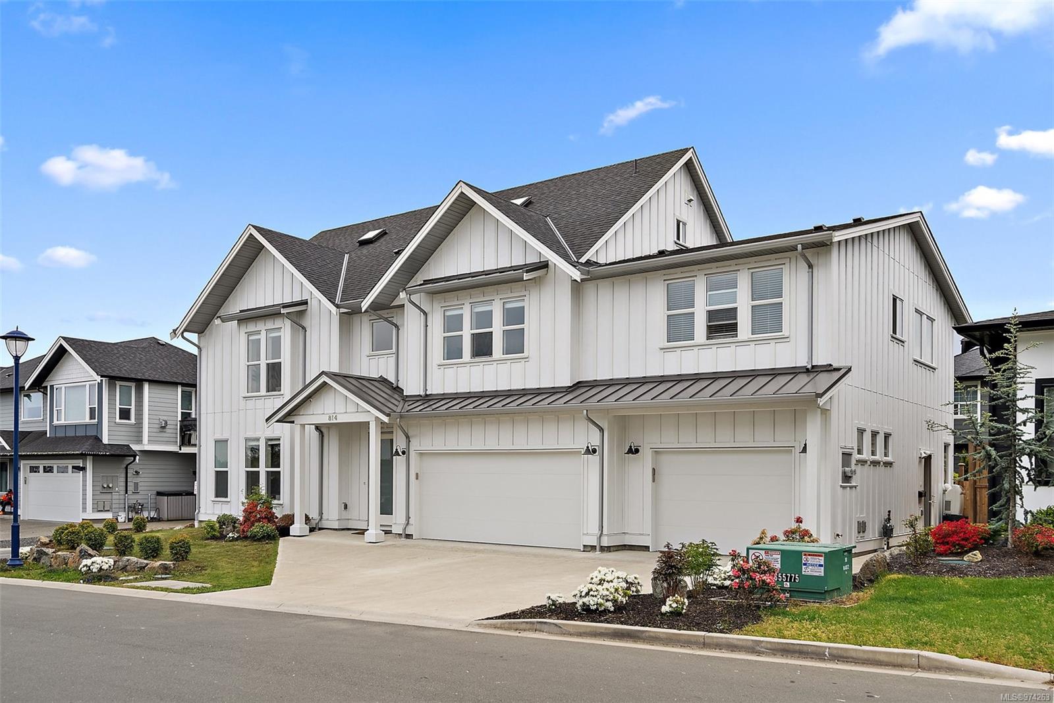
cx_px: 527
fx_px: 879
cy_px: 352
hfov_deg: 61.9
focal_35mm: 30
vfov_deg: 43.6
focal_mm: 30
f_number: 7.1
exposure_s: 1/250
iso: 320
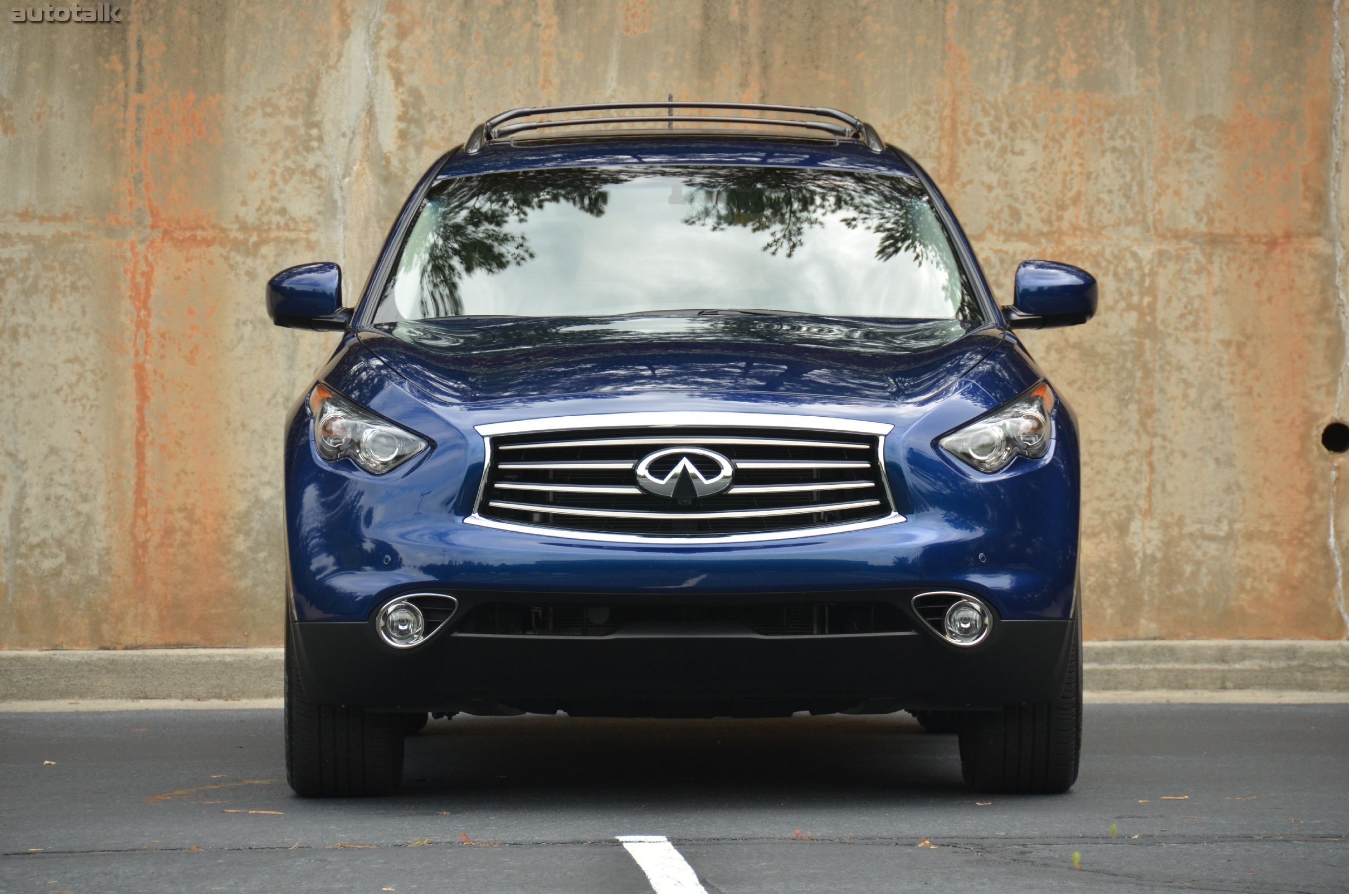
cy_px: 447
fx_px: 8414
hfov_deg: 9.2
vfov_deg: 6.1
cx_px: 674
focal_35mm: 225
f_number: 5.6
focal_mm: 150
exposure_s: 1/1000
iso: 720
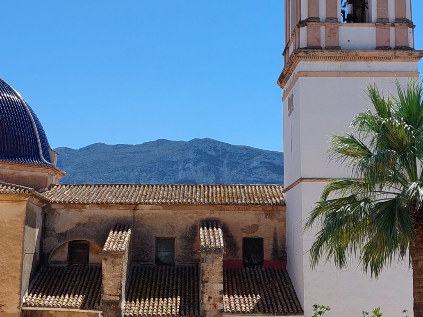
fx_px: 758
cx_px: 205
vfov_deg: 23.6
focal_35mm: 62
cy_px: 140
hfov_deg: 31.2
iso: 25
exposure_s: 1/1298
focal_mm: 5.23
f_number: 1.8
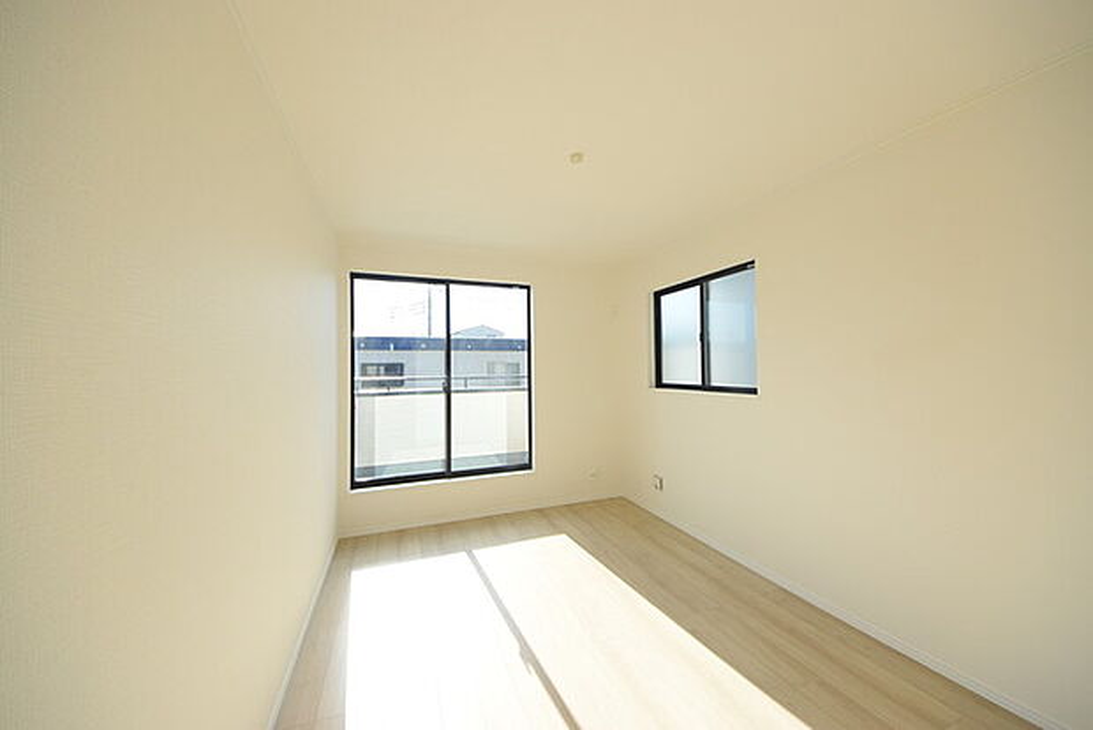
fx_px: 364
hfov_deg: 112.6
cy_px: 365
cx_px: 546
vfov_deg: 90.1
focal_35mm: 12
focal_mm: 8
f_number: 8
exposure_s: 1/250
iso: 320
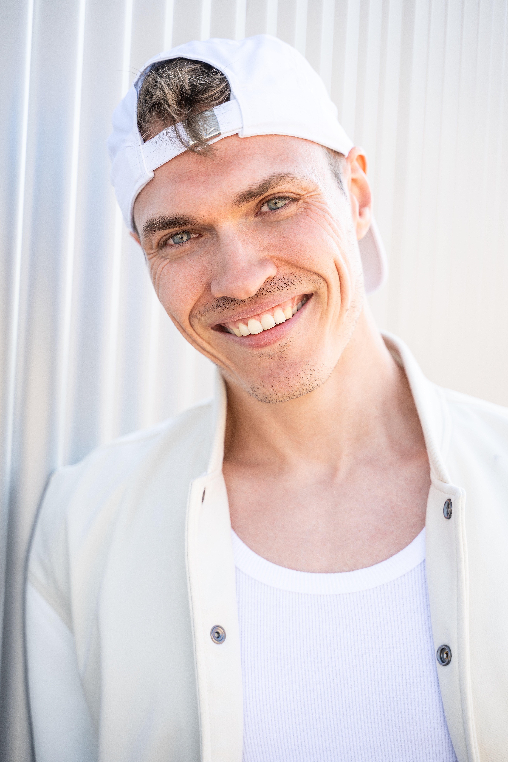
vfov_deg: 28.8
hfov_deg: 19.5
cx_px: 254
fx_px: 1482
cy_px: 381
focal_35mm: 70
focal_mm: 70
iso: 100
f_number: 2.8
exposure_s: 1/250
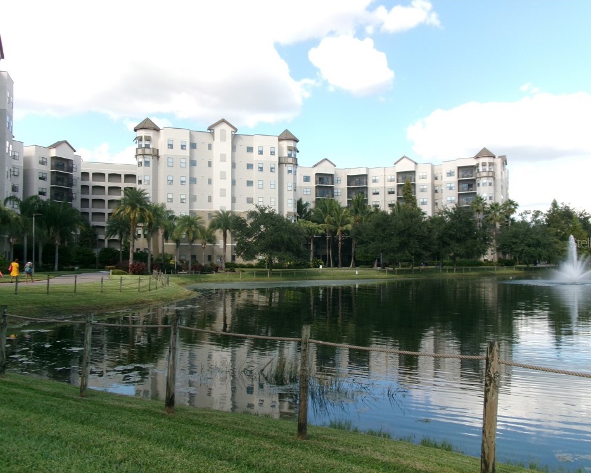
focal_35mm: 30
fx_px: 525
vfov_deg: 48.5
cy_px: 242
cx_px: 305
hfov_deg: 58.8
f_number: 10.8
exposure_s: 1/52
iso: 100
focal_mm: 5.1
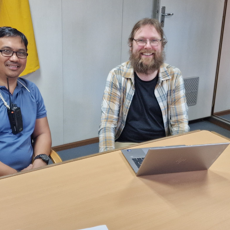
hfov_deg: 32.7
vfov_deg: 32.8
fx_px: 391
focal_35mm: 52
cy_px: 105
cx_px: 101
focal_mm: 6.4
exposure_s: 1/120
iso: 800
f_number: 1.8
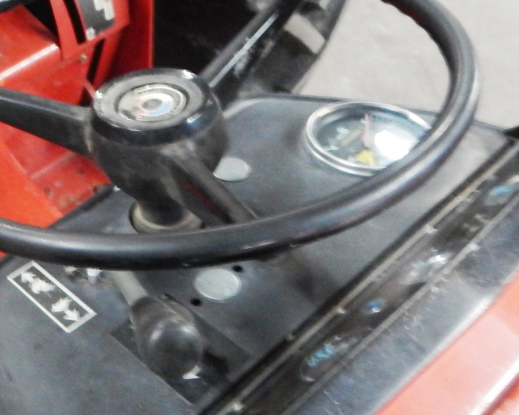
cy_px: 54
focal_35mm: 53
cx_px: -53
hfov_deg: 31.4
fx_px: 814
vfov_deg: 27.7
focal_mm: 4
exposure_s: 1/15
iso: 640
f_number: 3
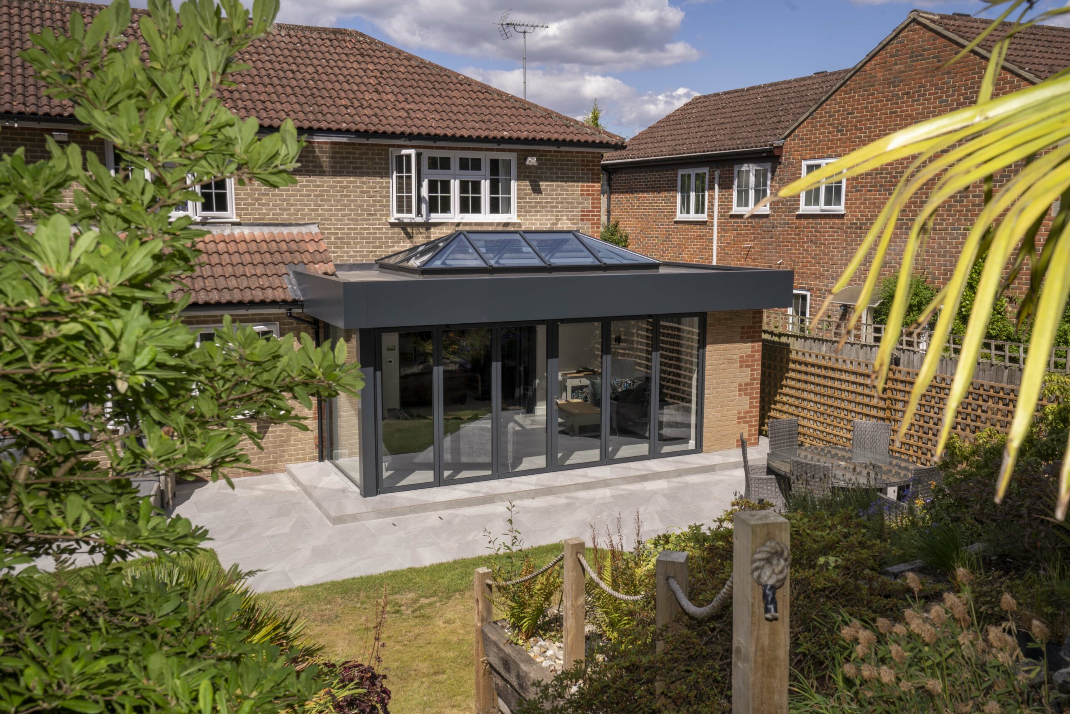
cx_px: 535
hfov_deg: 58.7
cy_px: 357
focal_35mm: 32
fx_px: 951
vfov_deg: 41.1
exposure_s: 1/160
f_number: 11
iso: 100
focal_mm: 32
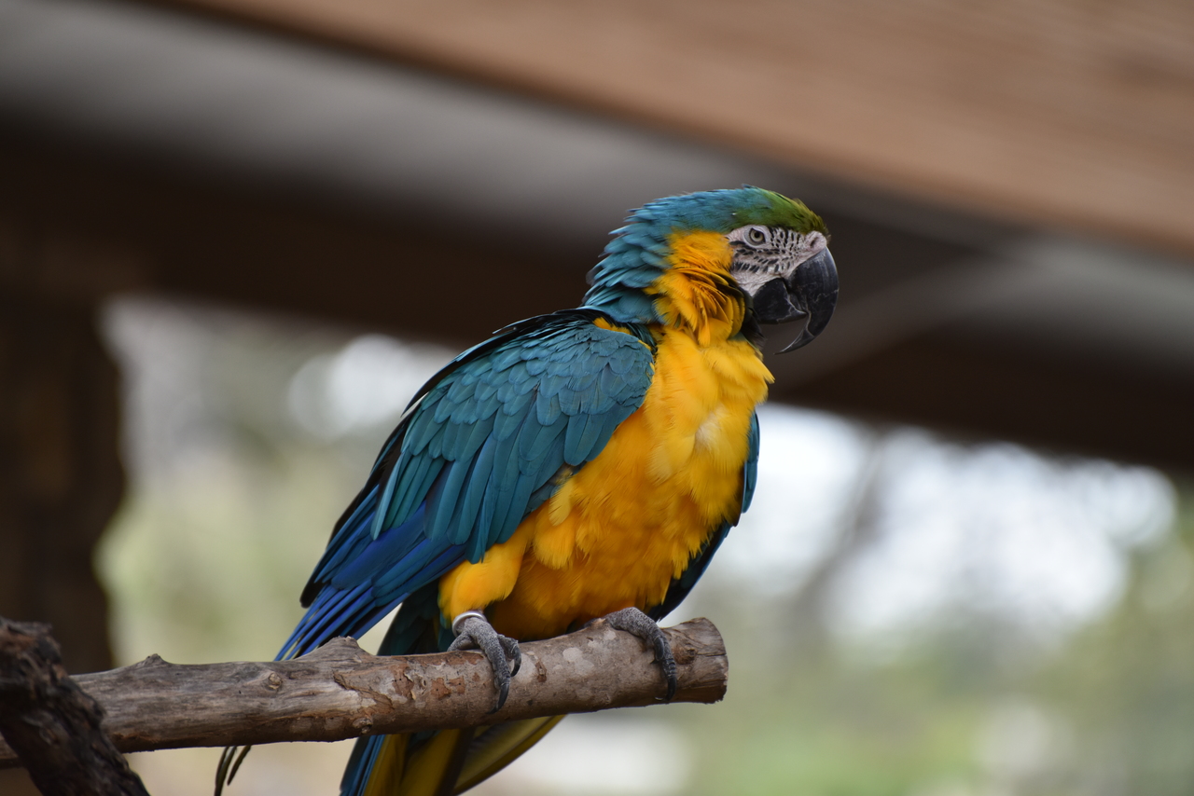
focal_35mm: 270
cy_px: 398
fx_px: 8956
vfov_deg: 5.1
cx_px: 597
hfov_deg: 7.6
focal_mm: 270
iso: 900
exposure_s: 1/640
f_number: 5.6
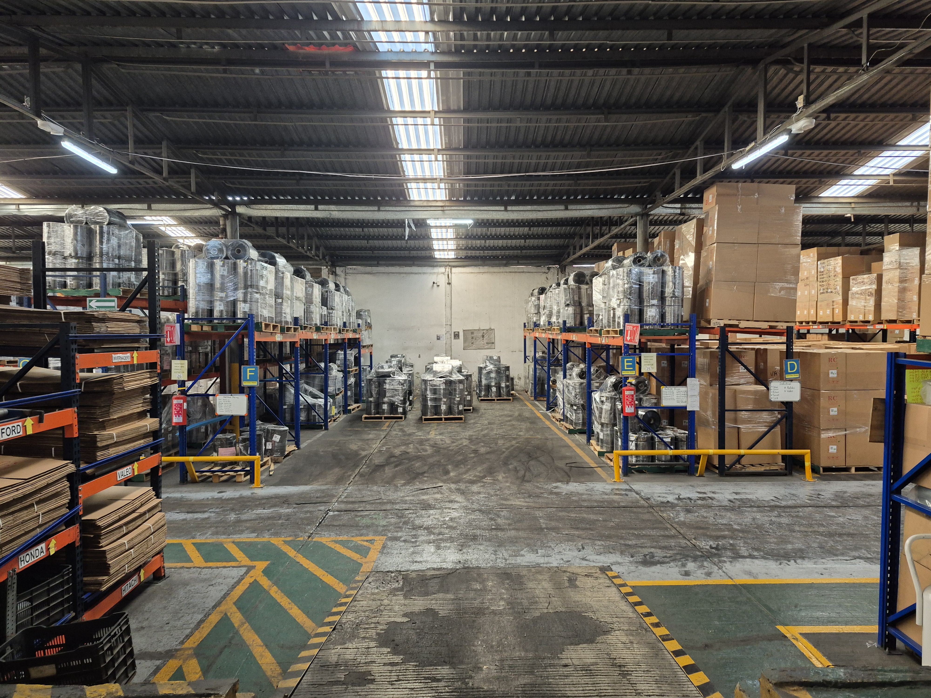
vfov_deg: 58.9
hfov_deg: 73.9
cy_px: 349
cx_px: 466
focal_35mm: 23
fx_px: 619
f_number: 1.8
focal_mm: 5.4
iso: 400
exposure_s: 1/120
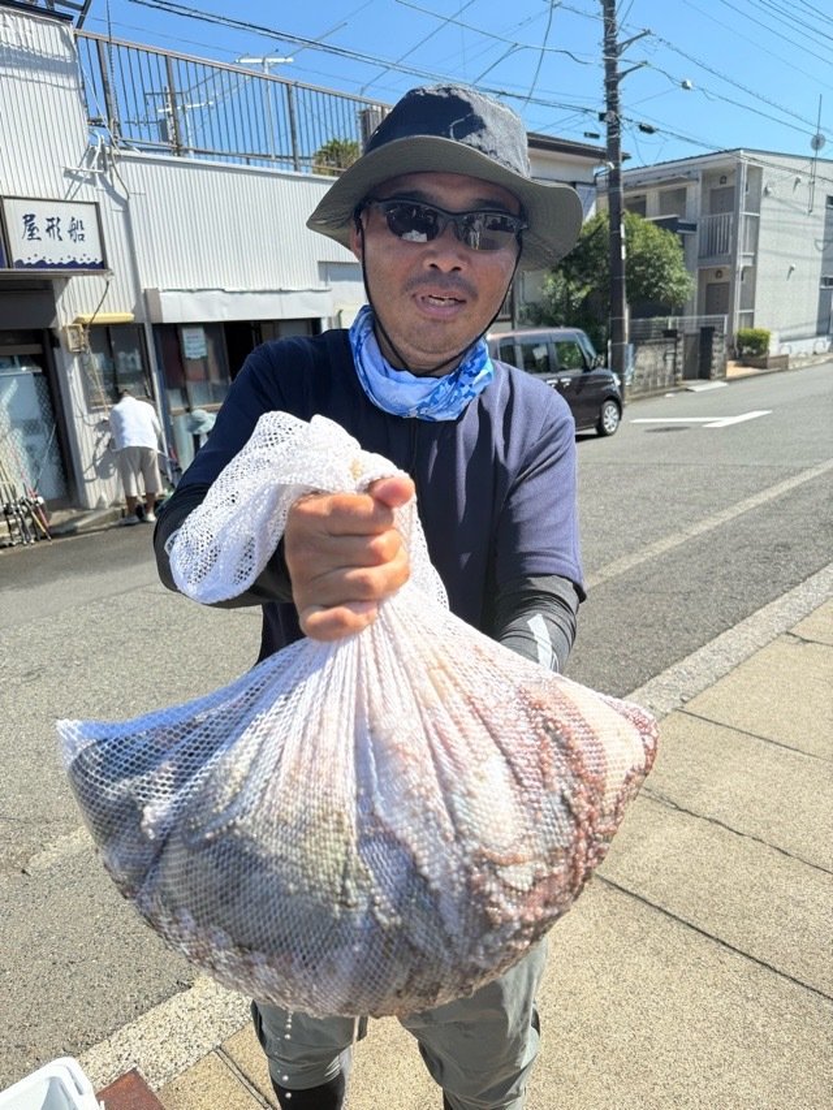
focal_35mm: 24
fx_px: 770
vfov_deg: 71.6
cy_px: 555
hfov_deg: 56.8
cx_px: 416
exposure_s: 1/2907
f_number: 1.78
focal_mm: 6.76
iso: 100
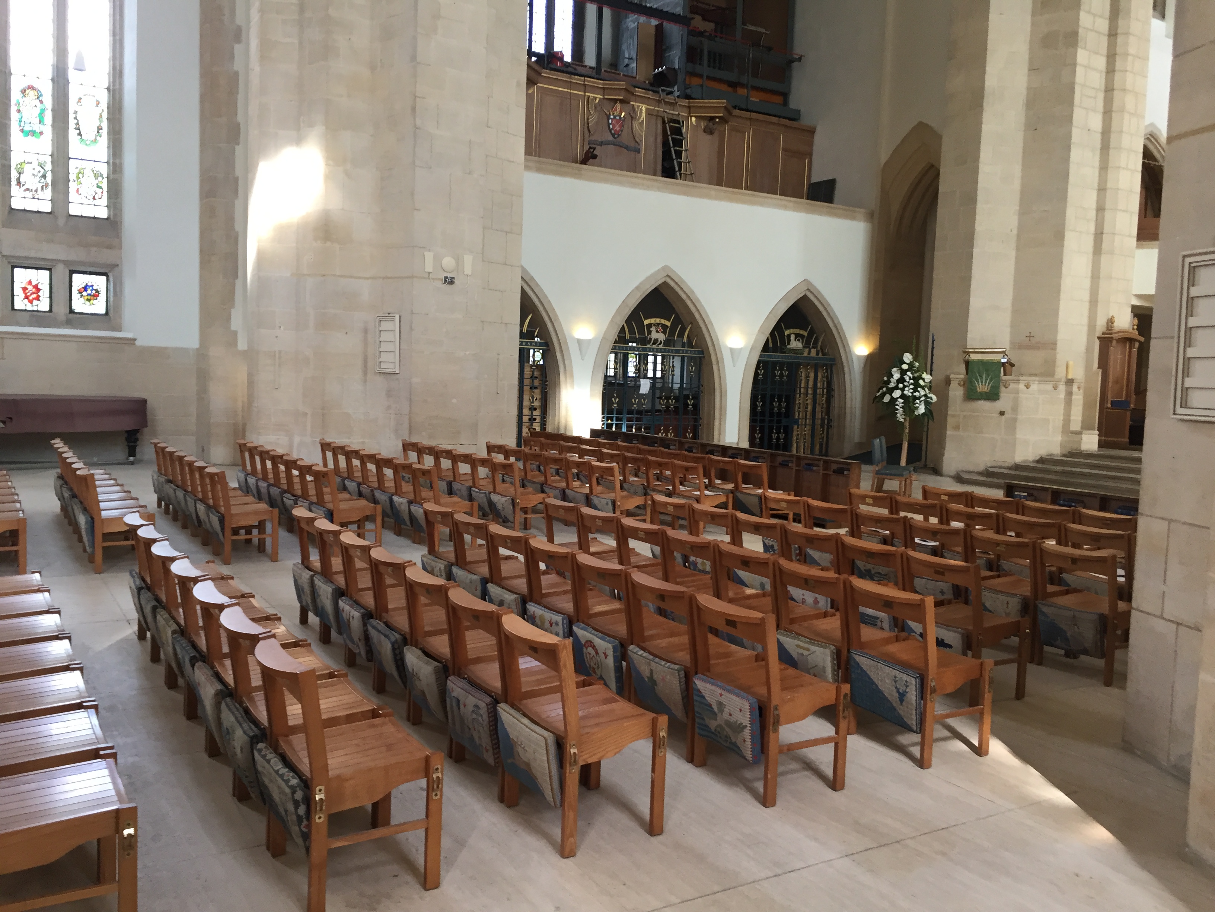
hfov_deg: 61.7
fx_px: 1018
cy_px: 456
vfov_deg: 48.2
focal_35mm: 29
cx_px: 608
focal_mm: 4.15
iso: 50
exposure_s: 1/33
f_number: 2.2
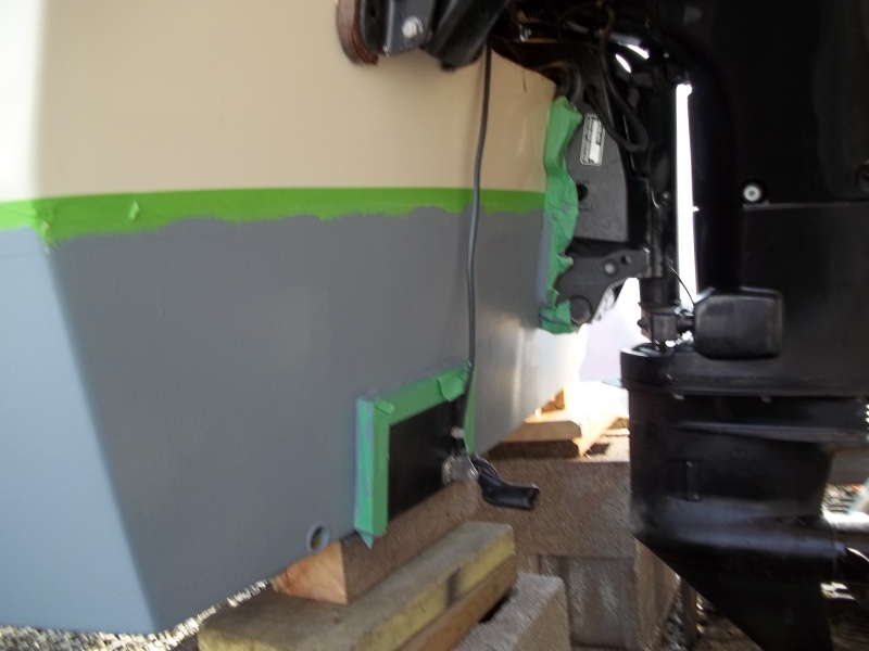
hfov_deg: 56.8
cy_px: 326
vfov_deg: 44.2
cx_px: 434
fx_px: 803
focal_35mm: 32
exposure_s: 1/60
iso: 64
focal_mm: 5.7
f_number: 2.9
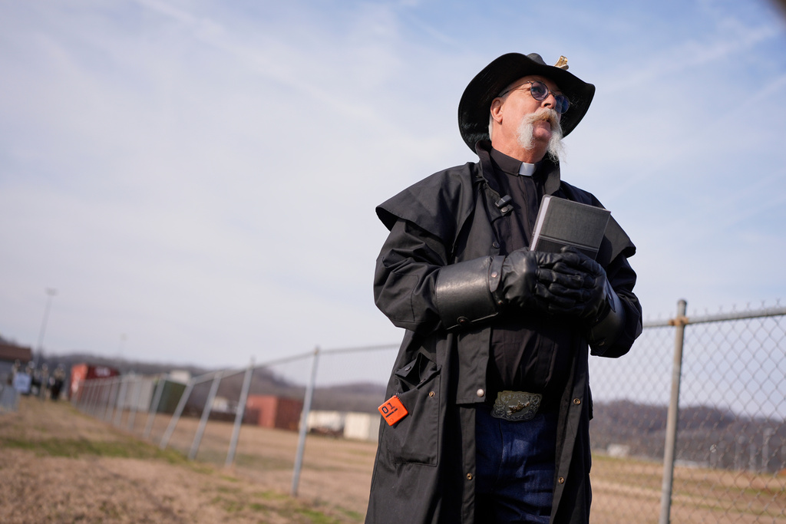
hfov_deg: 54.4
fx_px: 764
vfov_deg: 37.9
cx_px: 393
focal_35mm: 35
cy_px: 262
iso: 250
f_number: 1.6
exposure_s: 1/10000
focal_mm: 35
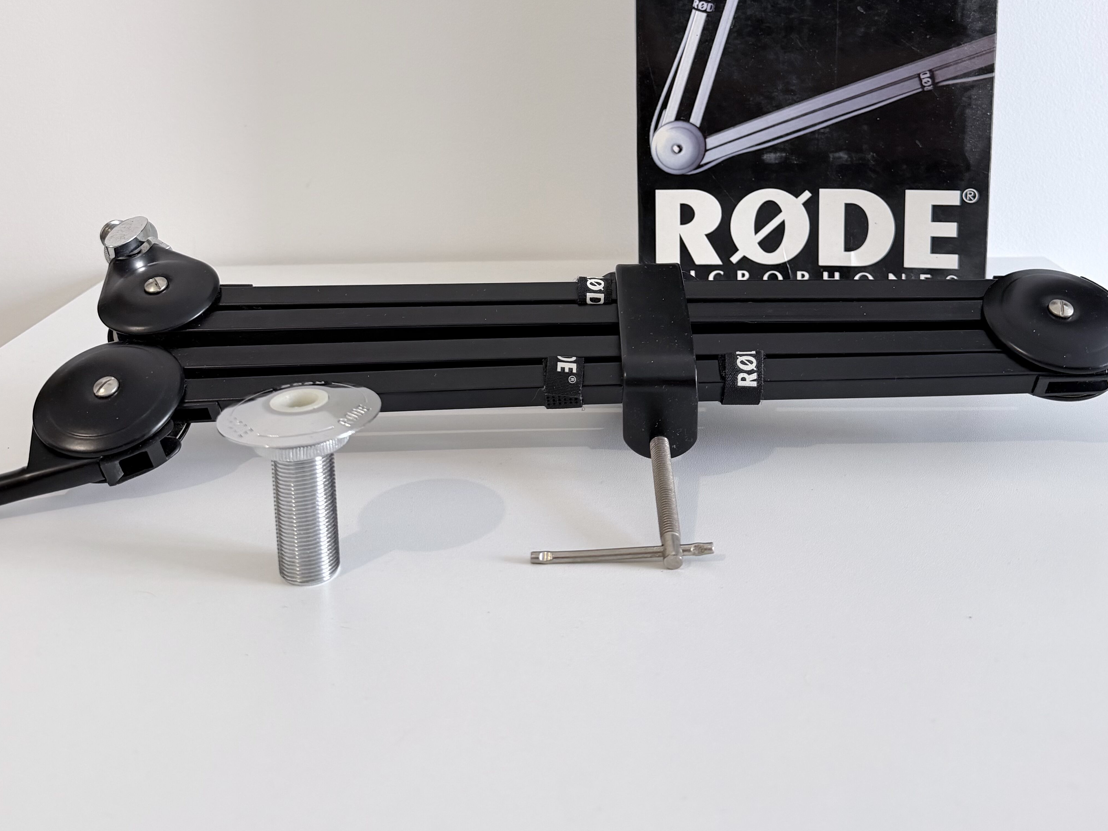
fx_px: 1088
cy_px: 149
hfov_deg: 54.0
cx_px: 556
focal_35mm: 34
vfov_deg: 39.9
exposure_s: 1/50
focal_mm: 6.76
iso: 200
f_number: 1.78
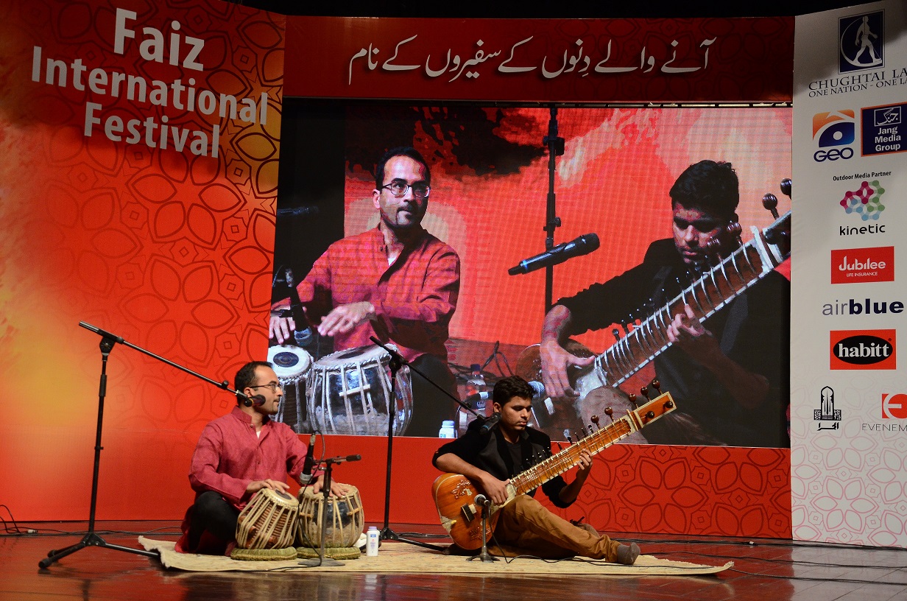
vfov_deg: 26.4
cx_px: 454
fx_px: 1282
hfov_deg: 39.0
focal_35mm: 51
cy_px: 300
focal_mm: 34
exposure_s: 1/125
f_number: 5.6
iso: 1600
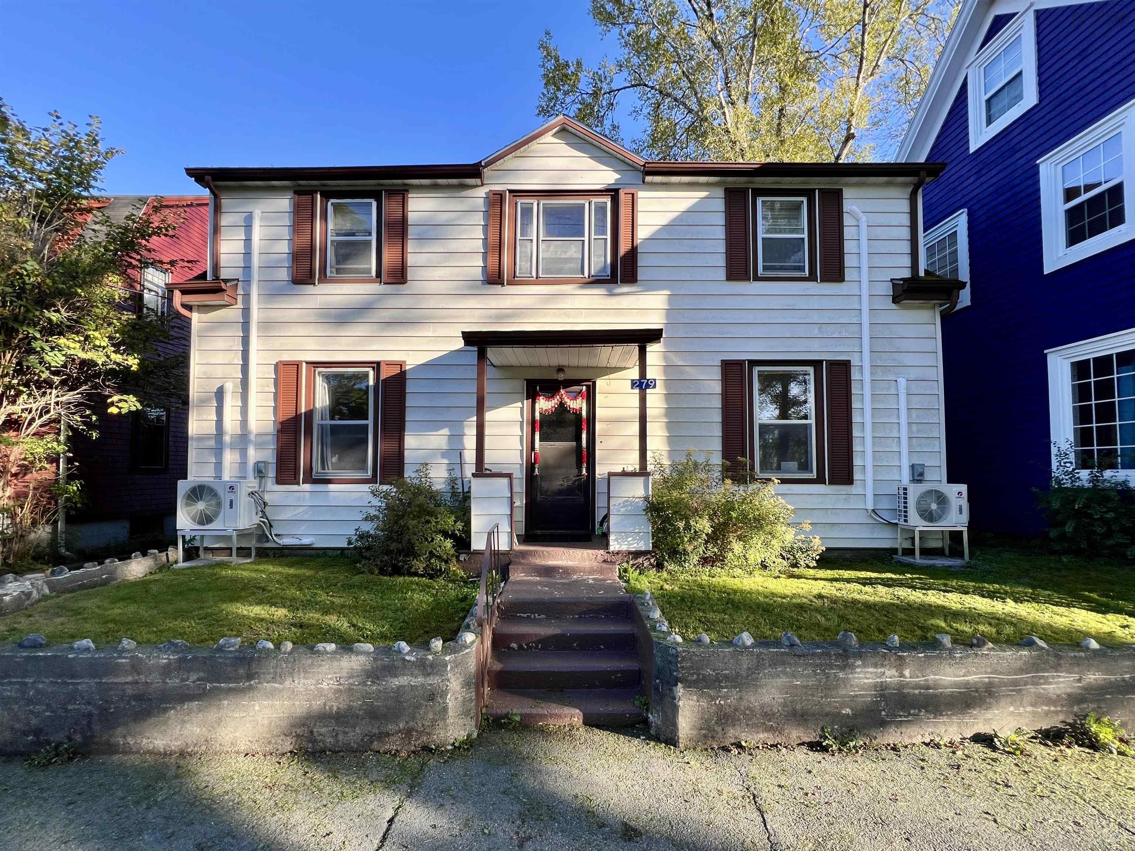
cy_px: 426
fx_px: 426
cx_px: 568
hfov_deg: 106.2
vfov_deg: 89.9
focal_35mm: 13
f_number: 1.8
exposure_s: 1/481
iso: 32
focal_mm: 1.57
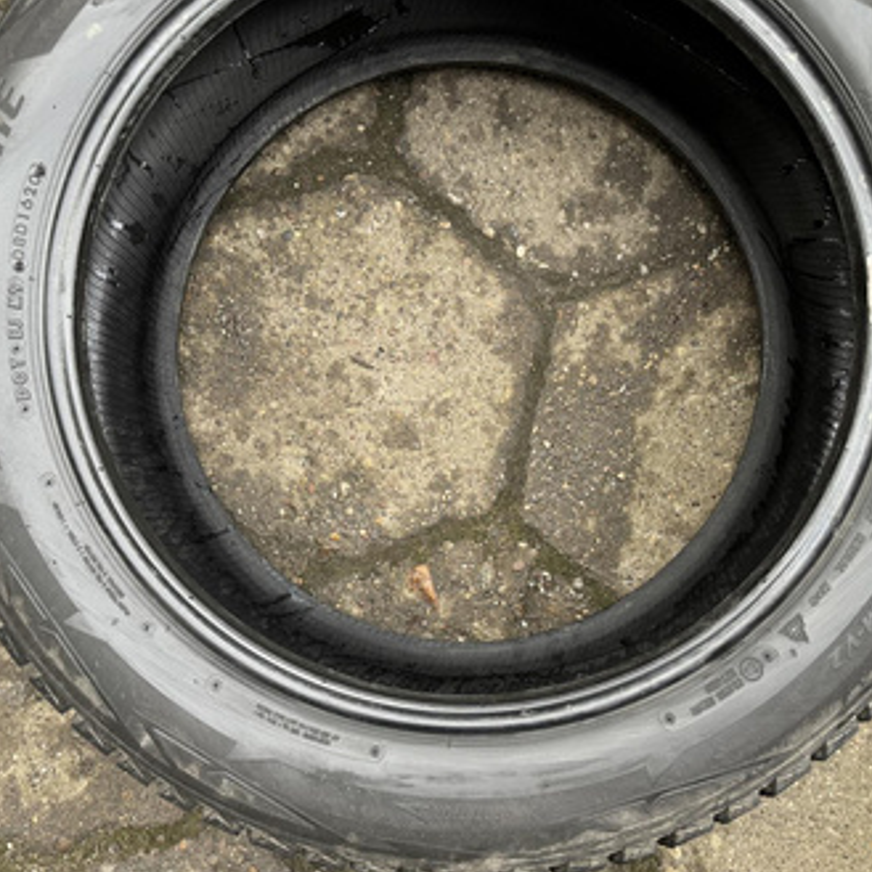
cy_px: 437
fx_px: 826
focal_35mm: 29
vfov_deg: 55.6
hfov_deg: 55.5
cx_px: 480
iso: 200
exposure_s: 1/112
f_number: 1.78
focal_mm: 6.86
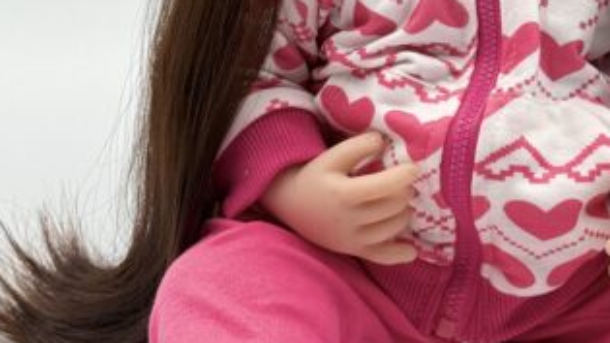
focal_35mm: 133
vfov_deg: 9.0
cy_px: -8
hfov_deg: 16.0
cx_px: 482
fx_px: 2151
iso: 80
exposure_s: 1/392
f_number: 1.78
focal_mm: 6.76
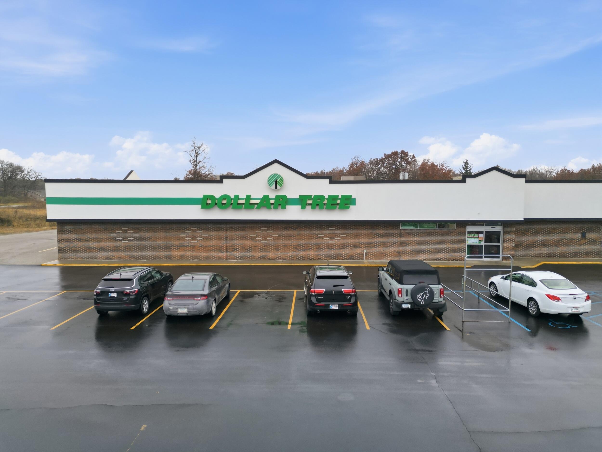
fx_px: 417
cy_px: 226
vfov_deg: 56.8
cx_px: 301
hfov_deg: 71.6
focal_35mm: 24
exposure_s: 1/800
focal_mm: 6.7
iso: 110
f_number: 1.7
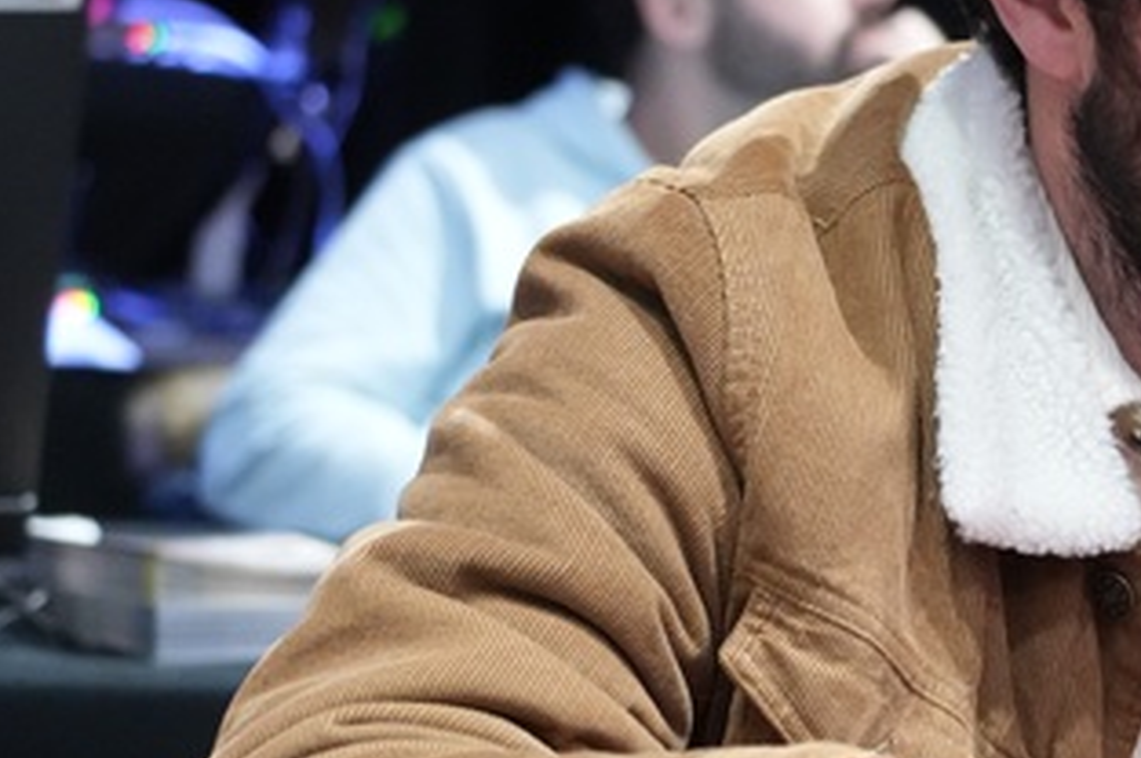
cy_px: 487
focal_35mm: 179
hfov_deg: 11.4
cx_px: 1145
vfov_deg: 7.7
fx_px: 5667
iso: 6400
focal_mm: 70
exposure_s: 1/60
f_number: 4.5
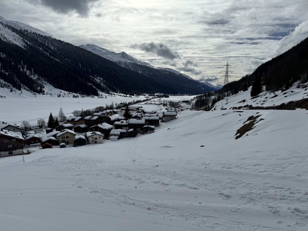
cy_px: 116
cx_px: 154
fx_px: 214
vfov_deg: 56.8
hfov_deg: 71.6
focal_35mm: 24
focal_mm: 6.86
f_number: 1.78
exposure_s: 1/20000
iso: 50
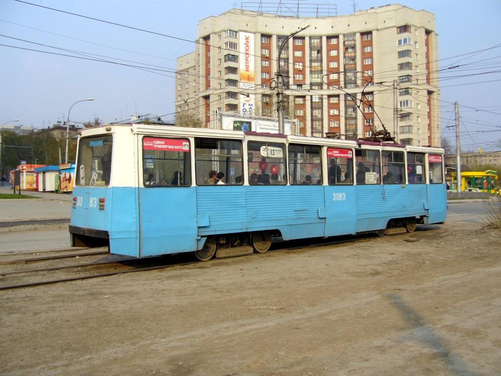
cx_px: 250
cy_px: 188
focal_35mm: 35
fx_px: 507
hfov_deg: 52.6
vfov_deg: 40.7
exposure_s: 1/200
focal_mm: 5.8
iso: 80
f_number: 5.6
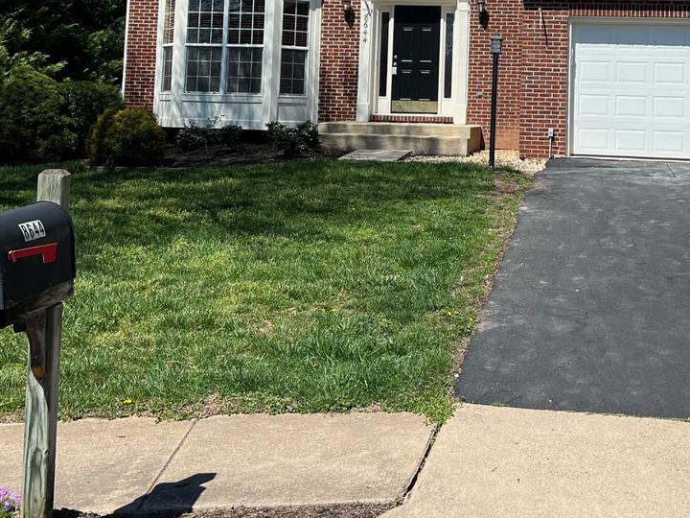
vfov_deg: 27.0
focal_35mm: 52
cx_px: 482
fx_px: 1037
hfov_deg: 36.3
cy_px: 45
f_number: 1.5
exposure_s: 1/3704
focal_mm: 5.7
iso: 50
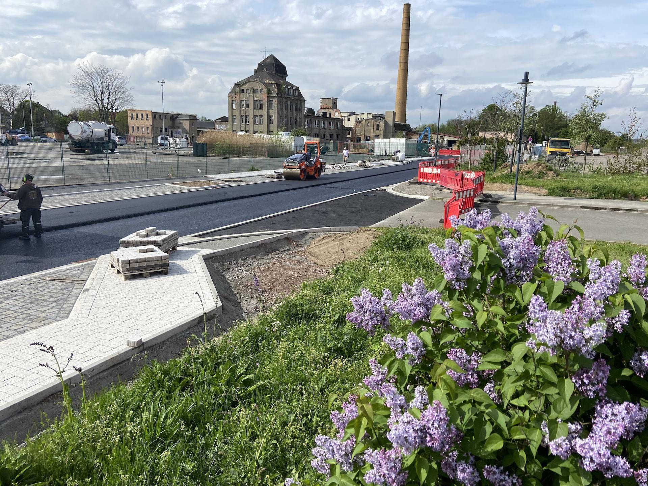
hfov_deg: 67.3
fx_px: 487
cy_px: 243
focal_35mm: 26
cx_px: 324
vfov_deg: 53.1
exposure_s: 1/3401
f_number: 1.8
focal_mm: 4.25
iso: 32
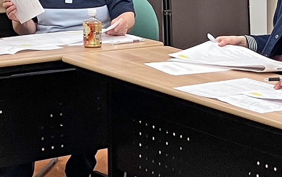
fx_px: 807
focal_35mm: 105
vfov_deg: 12.3
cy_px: 186
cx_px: 24
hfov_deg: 19.4
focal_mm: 3.99
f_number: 1.8
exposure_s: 1/50
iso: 50
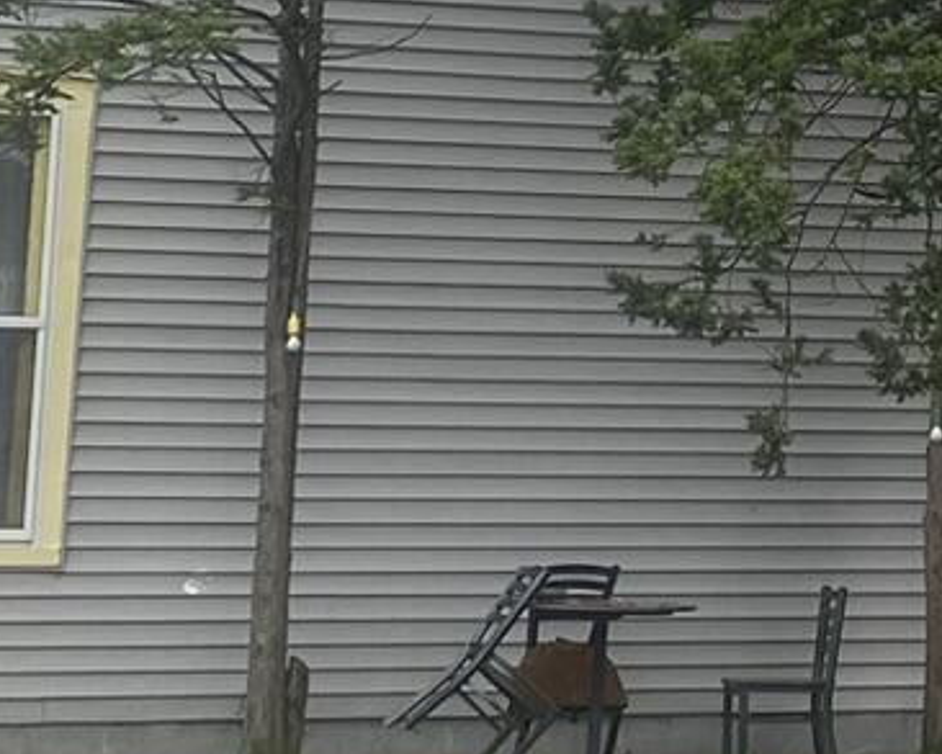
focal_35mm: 142
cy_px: -126
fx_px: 3960
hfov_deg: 13.2
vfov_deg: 10.7
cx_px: 1112
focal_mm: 4.25
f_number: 1.8
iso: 32
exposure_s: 1/1678
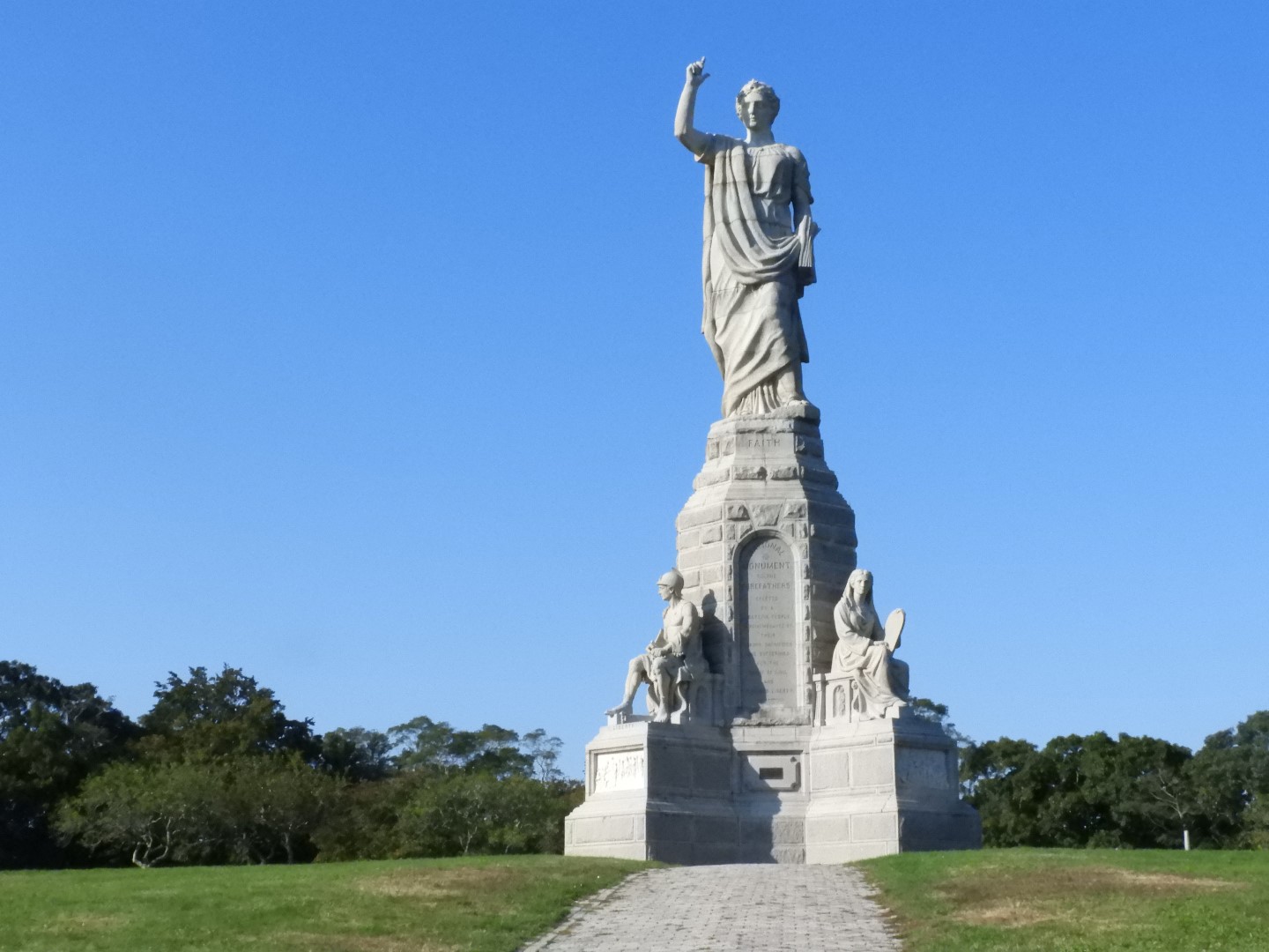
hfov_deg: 34.9
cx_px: 634
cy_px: 476
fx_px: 2016
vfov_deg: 26.6
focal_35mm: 55
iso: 1600
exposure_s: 1/3200
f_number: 8
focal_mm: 9.9
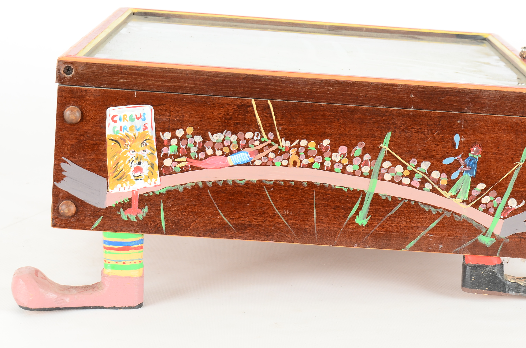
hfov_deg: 21.3
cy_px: 151
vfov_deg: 14.2
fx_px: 1400
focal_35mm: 96
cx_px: 283
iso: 320
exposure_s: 1/60
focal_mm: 48
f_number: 10
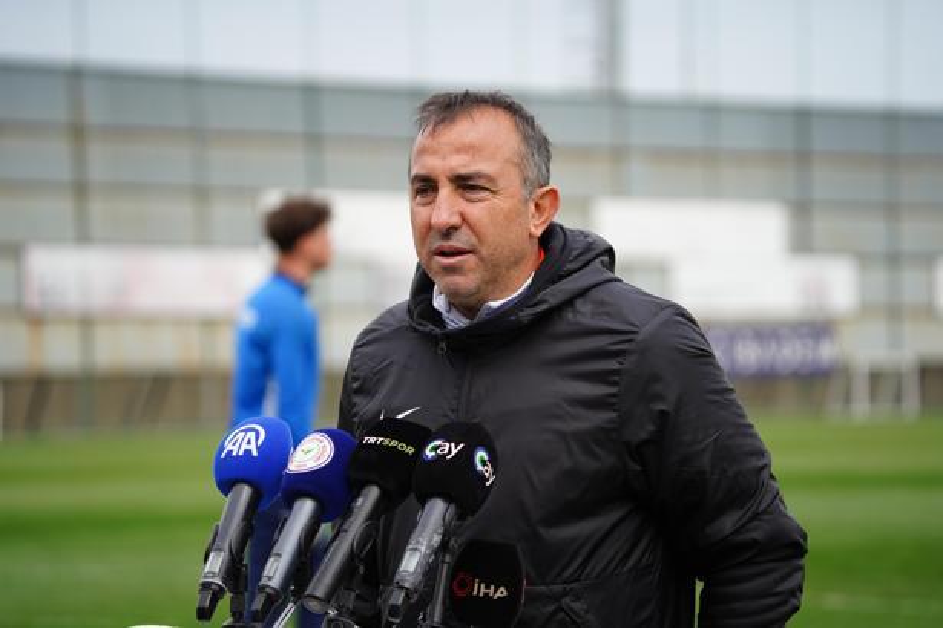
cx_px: 472
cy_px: 314
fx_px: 5238
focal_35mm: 200
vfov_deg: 6.9
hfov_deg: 10.3
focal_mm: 200
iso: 800
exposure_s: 1/2000
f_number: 5.6
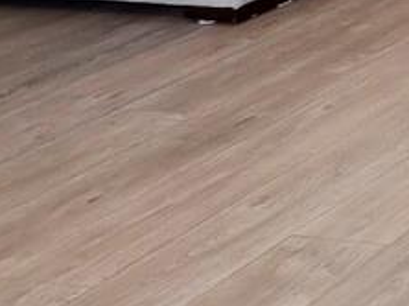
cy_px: -443
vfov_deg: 11.7
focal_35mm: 101
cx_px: 1071
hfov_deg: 12.9
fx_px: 1192
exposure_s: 1/2.5
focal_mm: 7
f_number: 10
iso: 400
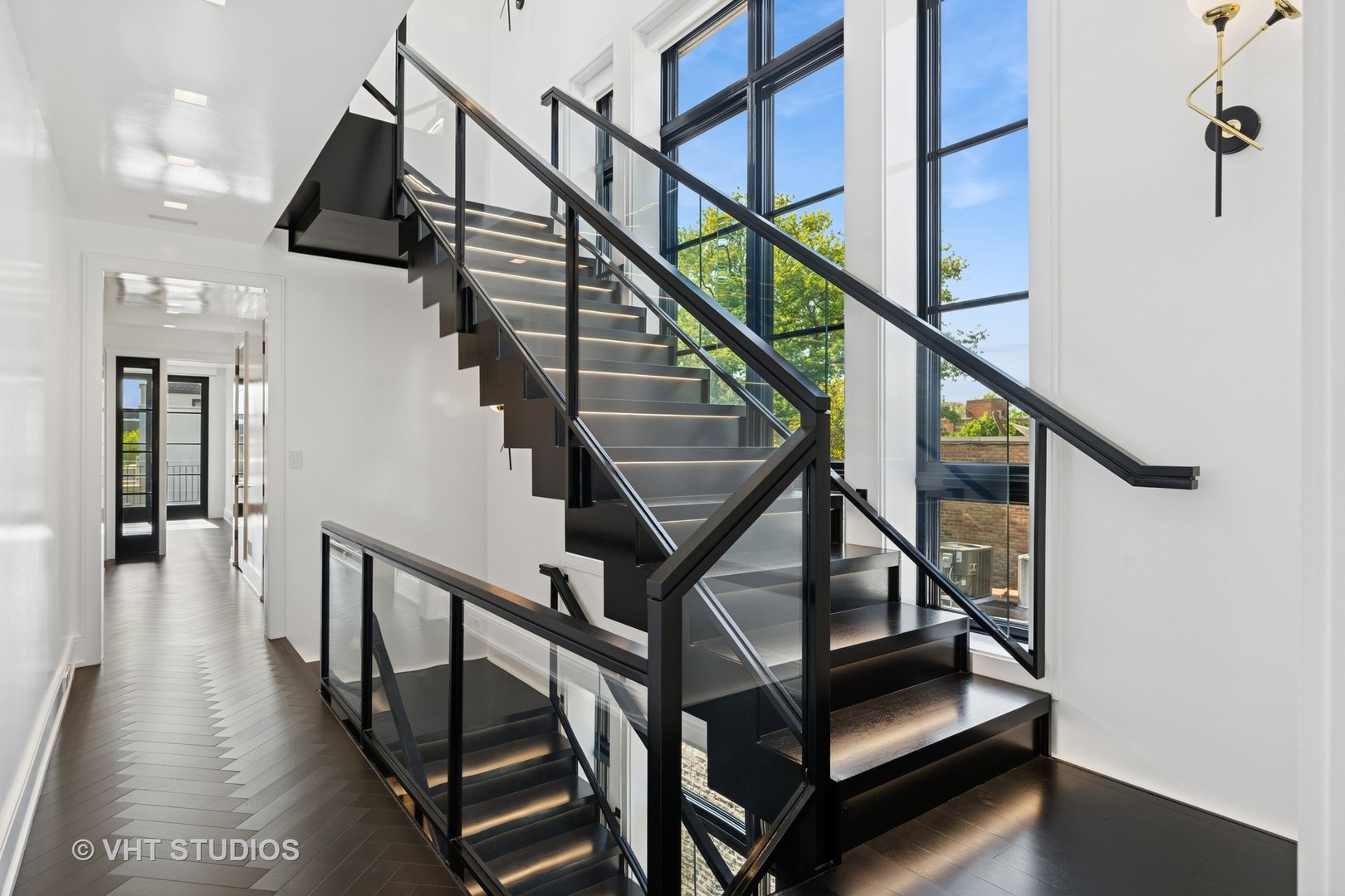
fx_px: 710
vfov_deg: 64.6
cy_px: 448
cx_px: 672
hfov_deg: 86.9
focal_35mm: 19
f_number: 8
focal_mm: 19
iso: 320
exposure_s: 1/125
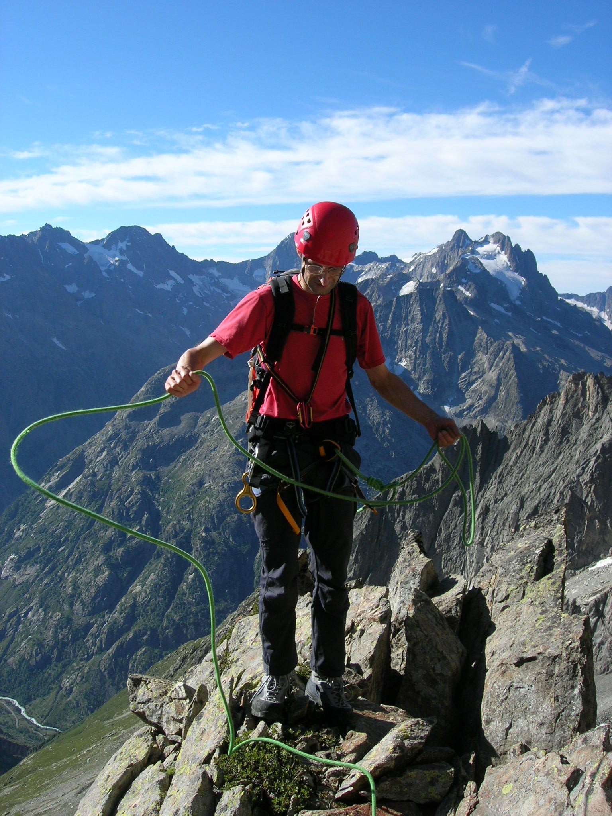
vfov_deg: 49.0
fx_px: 896
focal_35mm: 38
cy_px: 408
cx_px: 306
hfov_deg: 37.7
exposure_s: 1/485
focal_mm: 7.8
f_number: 4.8
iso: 64
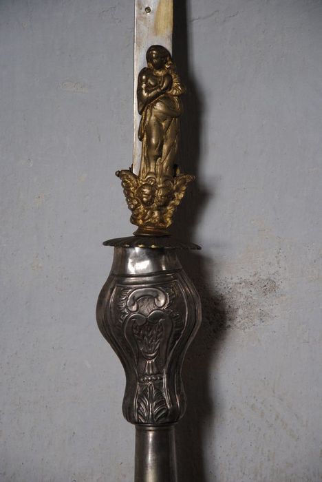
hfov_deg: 8.7
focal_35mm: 158
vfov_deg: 13.0
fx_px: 2109
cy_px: 241
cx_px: 161
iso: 400
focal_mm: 105
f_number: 7.1
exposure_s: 1/20
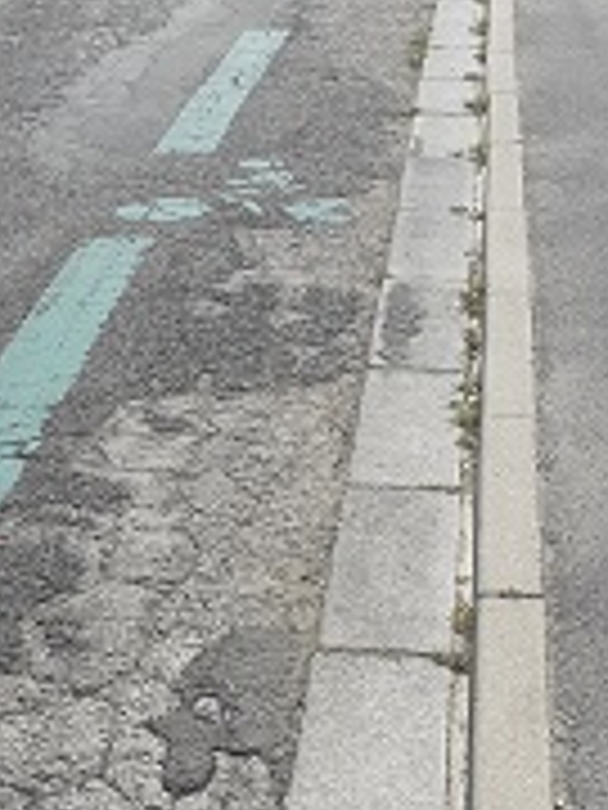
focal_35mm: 75
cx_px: 209
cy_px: 896
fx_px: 1756
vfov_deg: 24.2
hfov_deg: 19.6
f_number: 1.9
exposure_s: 1/829
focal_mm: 3.6
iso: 40
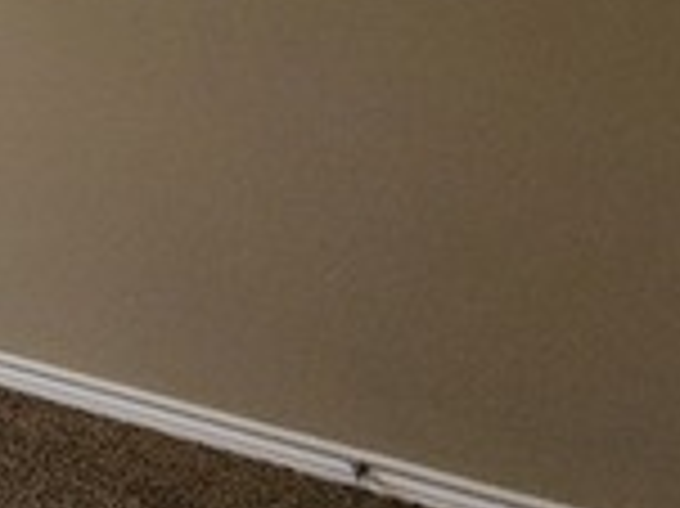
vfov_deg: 23.6
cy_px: -139
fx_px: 1080
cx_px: -581
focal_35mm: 55
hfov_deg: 21.1
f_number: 2.2
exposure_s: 1/40
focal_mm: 2.2
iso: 320
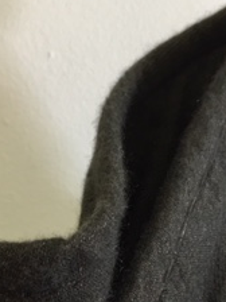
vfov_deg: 23.0
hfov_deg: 17.8
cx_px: 137
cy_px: 268
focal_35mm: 83
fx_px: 723
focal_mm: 4.15
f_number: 2.2
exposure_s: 1/30
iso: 100
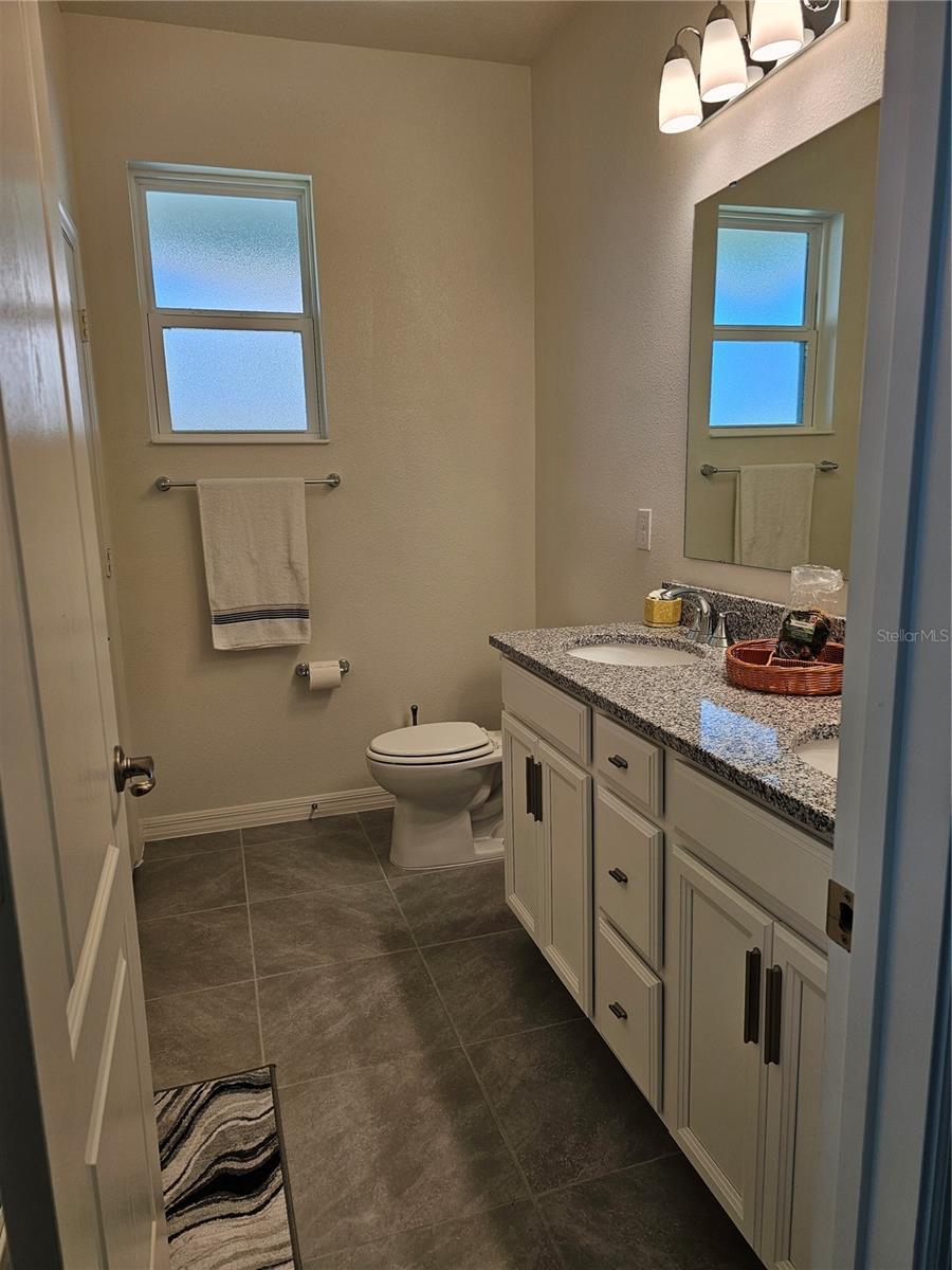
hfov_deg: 58.9
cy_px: 635
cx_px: 476
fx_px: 843
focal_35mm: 23
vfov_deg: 73.9
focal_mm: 6.3
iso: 40
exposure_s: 1/120
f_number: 1.7
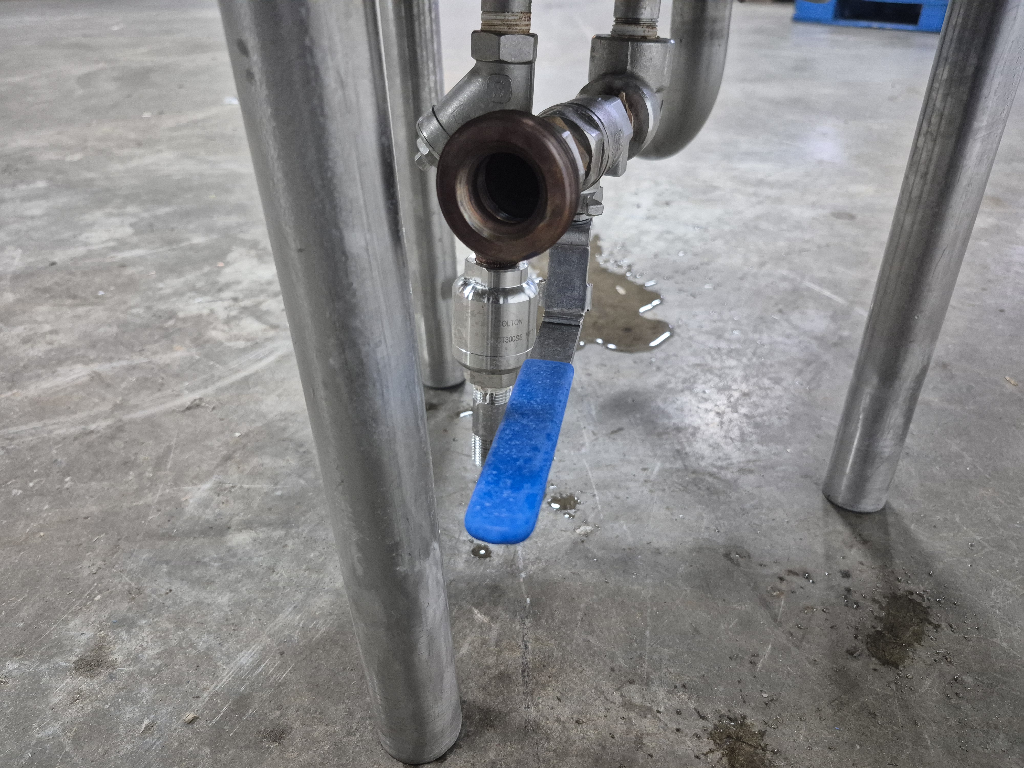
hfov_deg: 73.9
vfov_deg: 58.9
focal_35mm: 23
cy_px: 384
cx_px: 512
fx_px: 680
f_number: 1.8
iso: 800
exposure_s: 1/120
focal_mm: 5.4
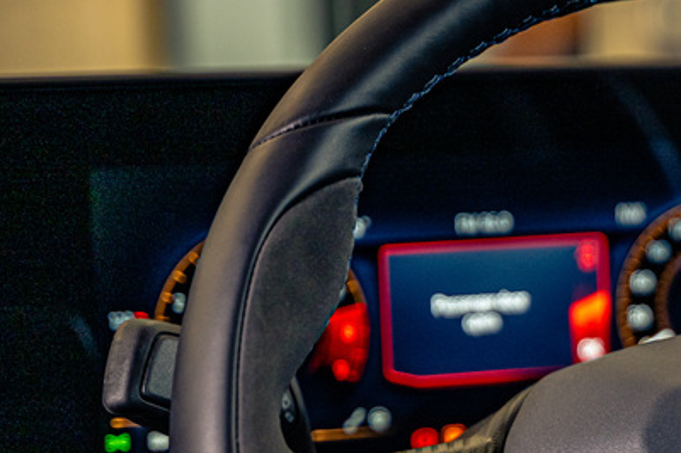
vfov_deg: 8.1
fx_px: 3194
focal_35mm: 169
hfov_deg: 11.9
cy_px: 467
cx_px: 799
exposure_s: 1/100
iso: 400
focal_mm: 66
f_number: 2.8
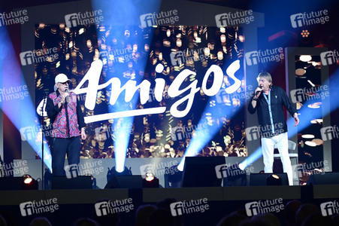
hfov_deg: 20.8
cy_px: 113
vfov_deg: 13.9
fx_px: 922
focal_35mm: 98
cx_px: 170
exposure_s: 1/320
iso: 2500
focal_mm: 98
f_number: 5
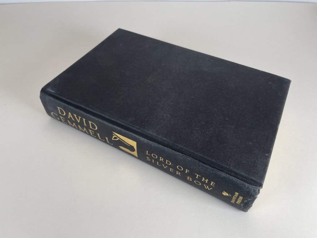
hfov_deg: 67.3
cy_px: 119
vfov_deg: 53.1
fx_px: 238
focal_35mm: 26
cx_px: 158
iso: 50
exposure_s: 1/121
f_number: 1.6
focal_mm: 4.2
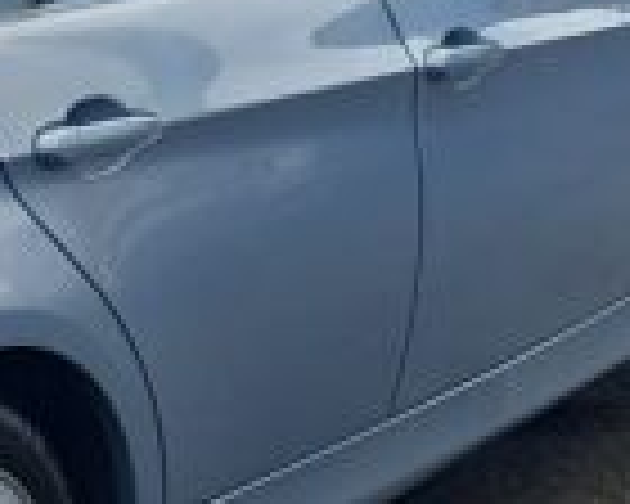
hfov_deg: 12.9
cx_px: -414
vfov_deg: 11.1
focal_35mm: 139
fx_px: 2592
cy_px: 418
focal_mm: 4.6
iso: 25
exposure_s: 1/199
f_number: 2
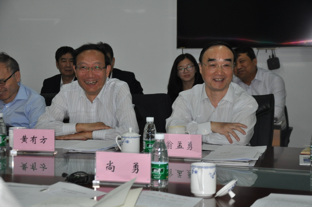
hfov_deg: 27.0
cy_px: 104
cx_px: 156
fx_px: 649
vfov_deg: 18.1
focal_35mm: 75
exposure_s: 1/60
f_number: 5
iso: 800
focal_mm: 50
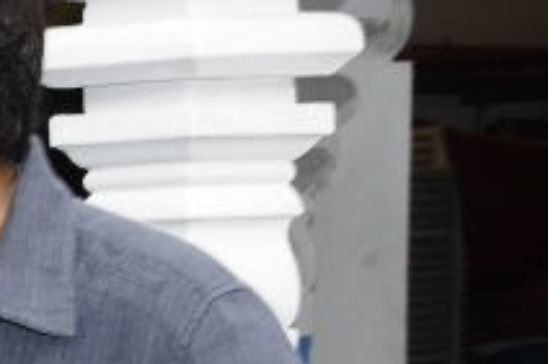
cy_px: 480
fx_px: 3301
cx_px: -657
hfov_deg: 8.8
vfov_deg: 6.3
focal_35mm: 217
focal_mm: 30
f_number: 6.3
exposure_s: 1/125
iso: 250
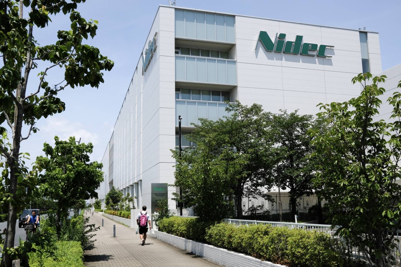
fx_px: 390
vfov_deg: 37.8
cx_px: 200
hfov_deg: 54.5
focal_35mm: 35
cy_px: 134
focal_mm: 23
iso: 200
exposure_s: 1/750
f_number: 9
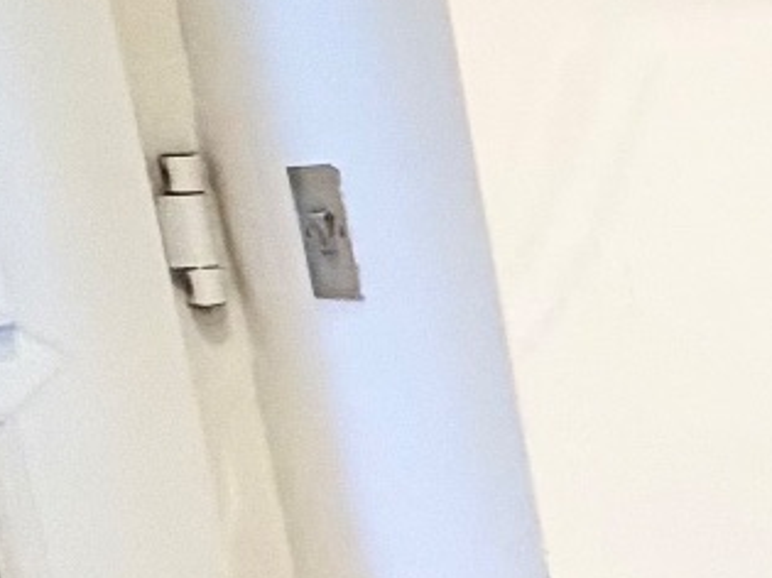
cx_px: 2240
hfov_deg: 11.9
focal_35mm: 91
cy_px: 414
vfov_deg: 16.2
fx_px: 2029
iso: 320
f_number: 2.2
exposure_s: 1/50
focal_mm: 2.22
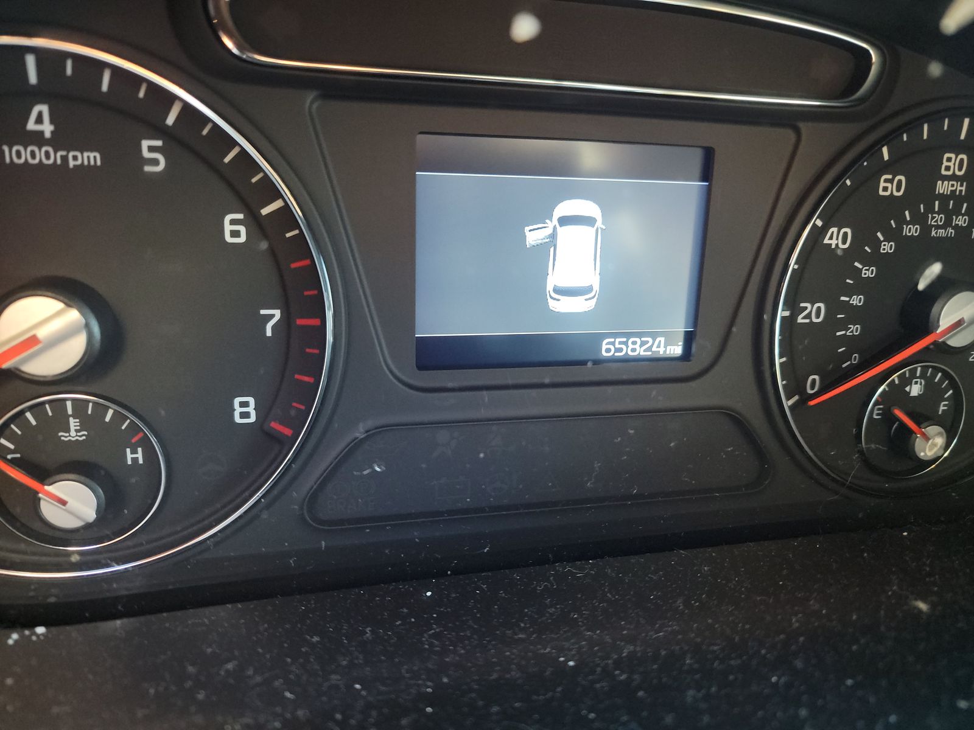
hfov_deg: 71.6
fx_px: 675
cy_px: 365
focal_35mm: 24
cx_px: 487
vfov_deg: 56.8
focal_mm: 6.7
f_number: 1.8
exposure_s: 1/14
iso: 1145
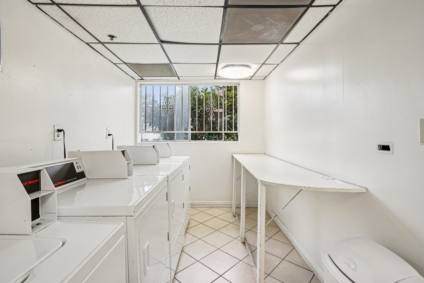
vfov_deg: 73.7
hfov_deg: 96.7
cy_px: 142
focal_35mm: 16
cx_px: 212
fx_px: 188
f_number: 8
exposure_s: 1/30
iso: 400
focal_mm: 16
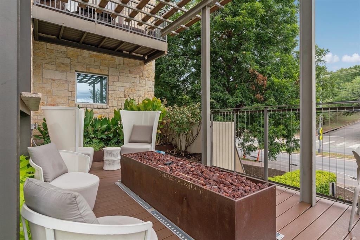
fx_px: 180
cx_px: 180
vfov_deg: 67.4
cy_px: 120
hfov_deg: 90.0
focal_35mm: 18
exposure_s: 1/100
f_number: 8
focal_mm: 18
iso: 250
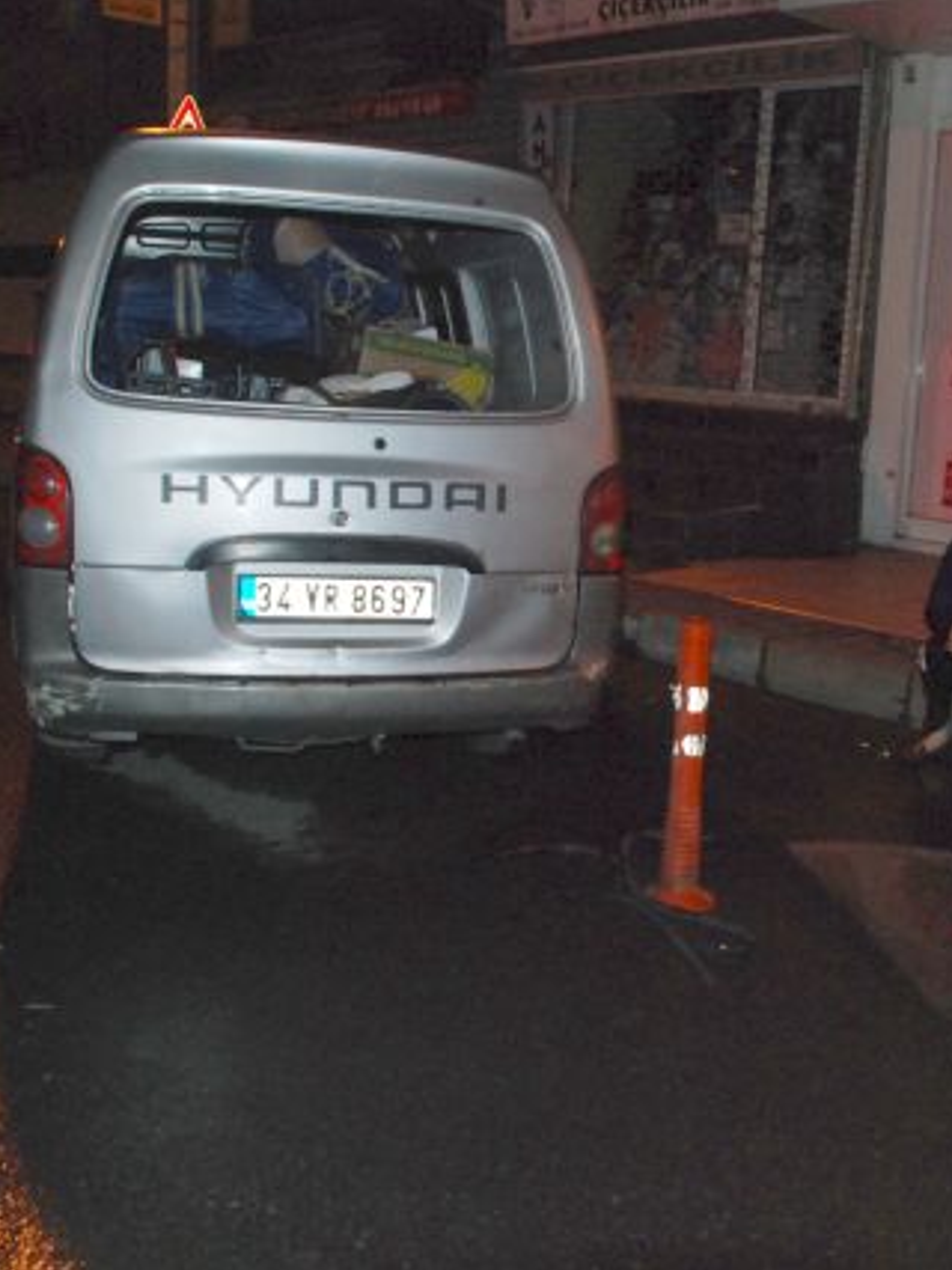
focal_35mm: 39
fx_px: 1431
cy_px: 636
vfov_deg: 47.9
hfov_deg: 36.2
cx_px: 684
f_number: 5
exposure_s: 1/60
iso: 1000
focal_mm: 18
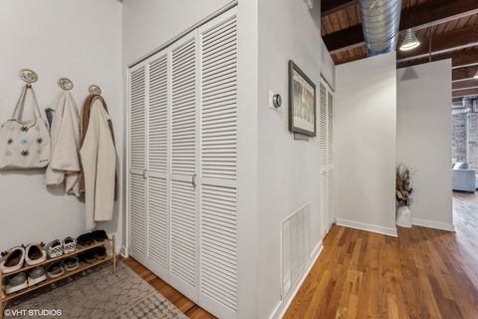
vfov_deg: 81.2
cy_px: 160
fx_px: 186
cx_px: 239
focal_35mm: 14
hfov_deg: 104.3
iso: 200
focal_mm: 14
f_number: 9.5
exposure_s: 1/3.33
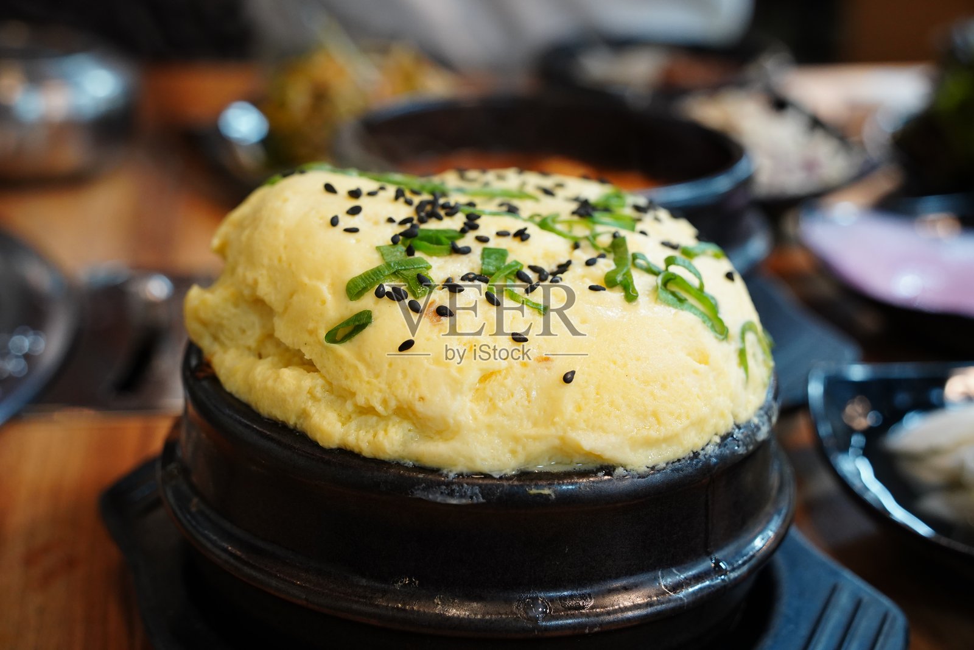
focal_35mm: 54
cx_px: 487
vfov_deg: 25.1
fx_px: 1461
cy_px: 325
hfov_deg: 36.9
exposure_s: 1/60
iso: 2500
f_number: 6.3
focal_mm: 54
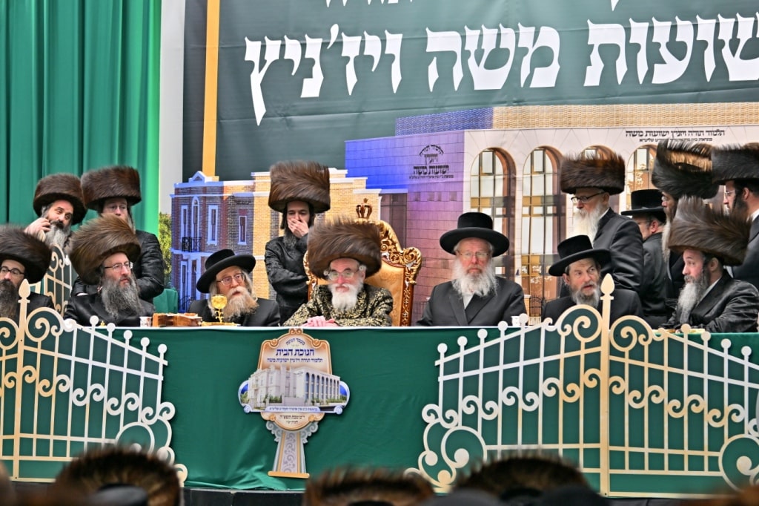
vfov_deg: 13.0
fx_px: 2213
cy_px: 253
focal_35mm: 105
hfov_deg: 19.5
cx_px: 380
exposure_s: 1/250
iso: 200
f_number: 2.8
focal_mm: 70
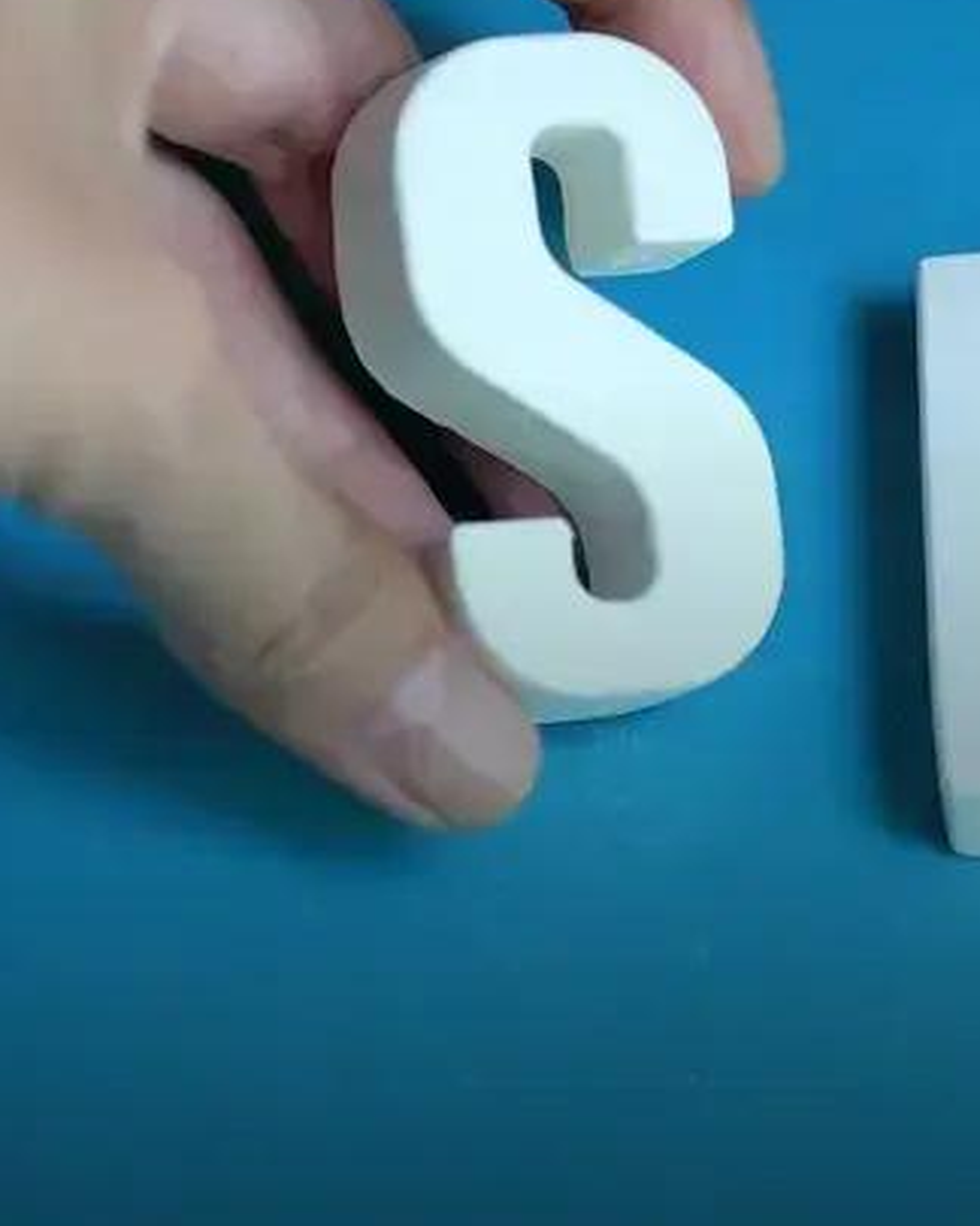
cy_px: 472
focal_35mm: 197
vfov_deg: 9.8
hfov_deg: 7.8
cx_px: 933
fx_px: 7142
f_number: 2.8
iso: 320
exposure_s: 1/56
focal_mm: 60
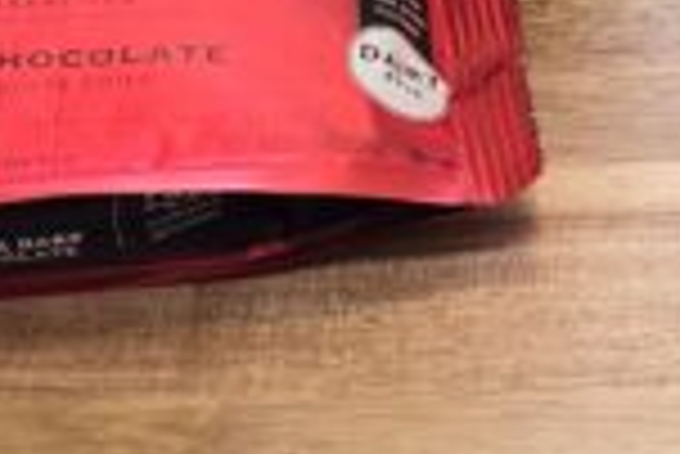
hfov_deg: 12.4
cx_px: 752
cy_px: -319
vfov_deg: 8.2
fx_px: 3063
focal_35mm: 162
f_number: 1.7
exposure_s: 1/120
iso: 200
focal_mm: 6.3
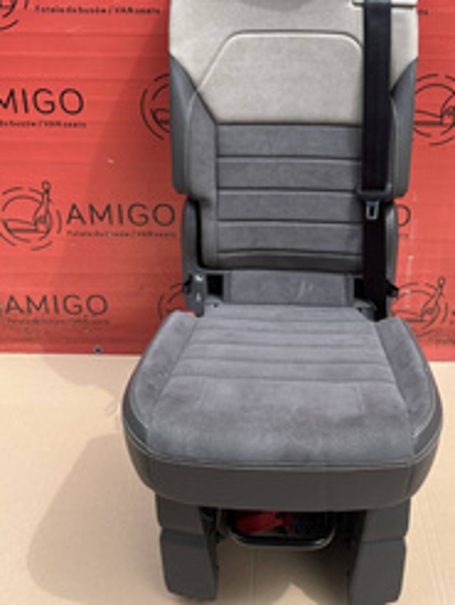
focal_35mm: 38
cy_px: 202
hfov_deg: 37.6
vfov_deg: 48.1
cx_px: 280
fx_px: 665
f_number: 1.6
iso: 50
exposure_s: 1/718
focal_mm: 5.1
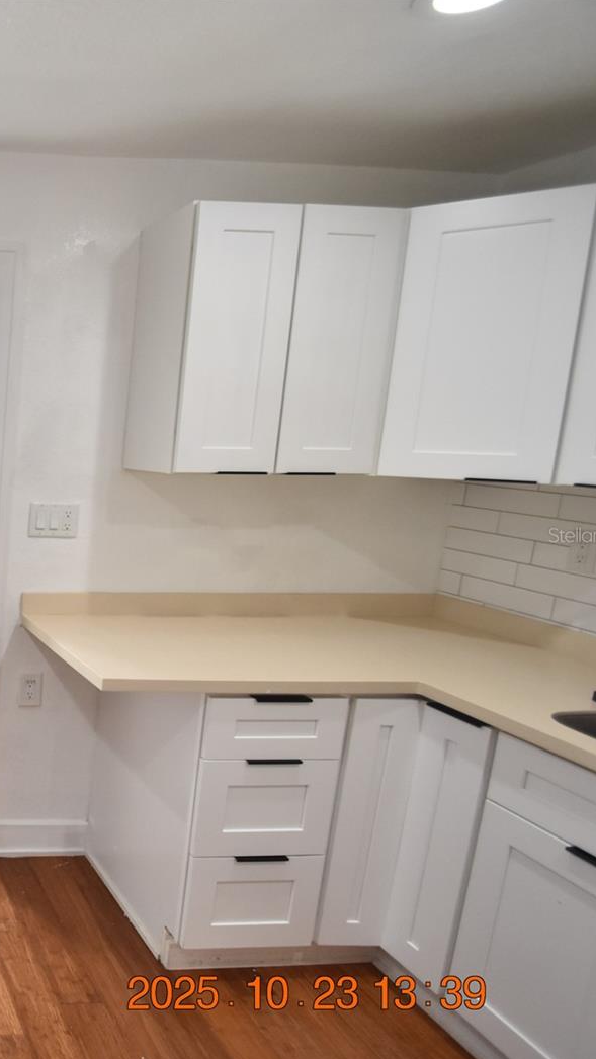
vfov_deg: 76.3
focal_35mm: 24
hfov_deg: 34.5
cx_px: -171
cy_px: 535
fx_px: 674
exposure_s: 1/180
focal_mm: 10
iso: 800
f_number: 3.5
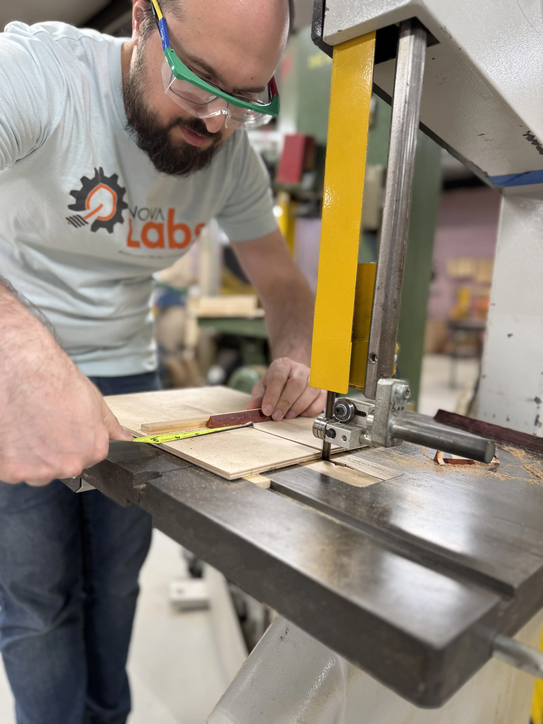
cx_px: 272
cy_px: 362
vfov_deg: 71.6
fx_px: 502
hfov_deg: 56.8
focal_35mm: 24
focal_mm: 6.76
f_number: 1.78
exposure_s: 1/60
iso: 125
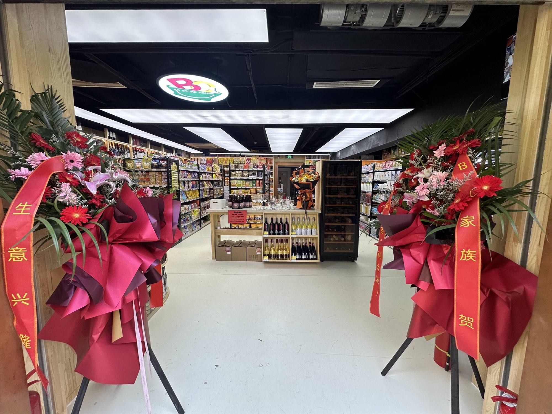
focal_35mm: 14
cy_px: 207
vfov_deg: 85.7
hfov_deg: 102.1
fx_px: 223
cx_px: 276
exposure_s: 1/99
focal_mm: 2.22
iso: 80
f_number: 2.2
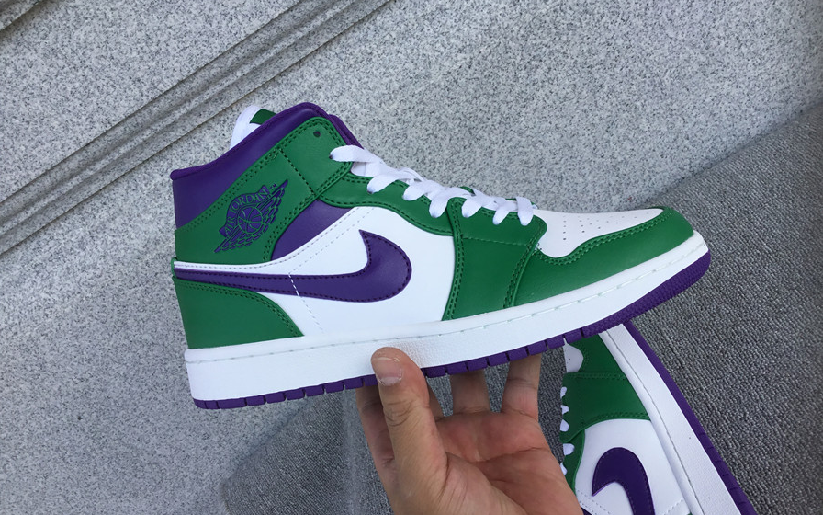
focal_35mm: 33
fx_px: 740
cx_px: 411
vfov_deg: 38.3
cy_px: 248
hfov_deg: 58.1
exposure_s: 1/512
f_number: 2.4
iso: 25
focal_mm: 3.3
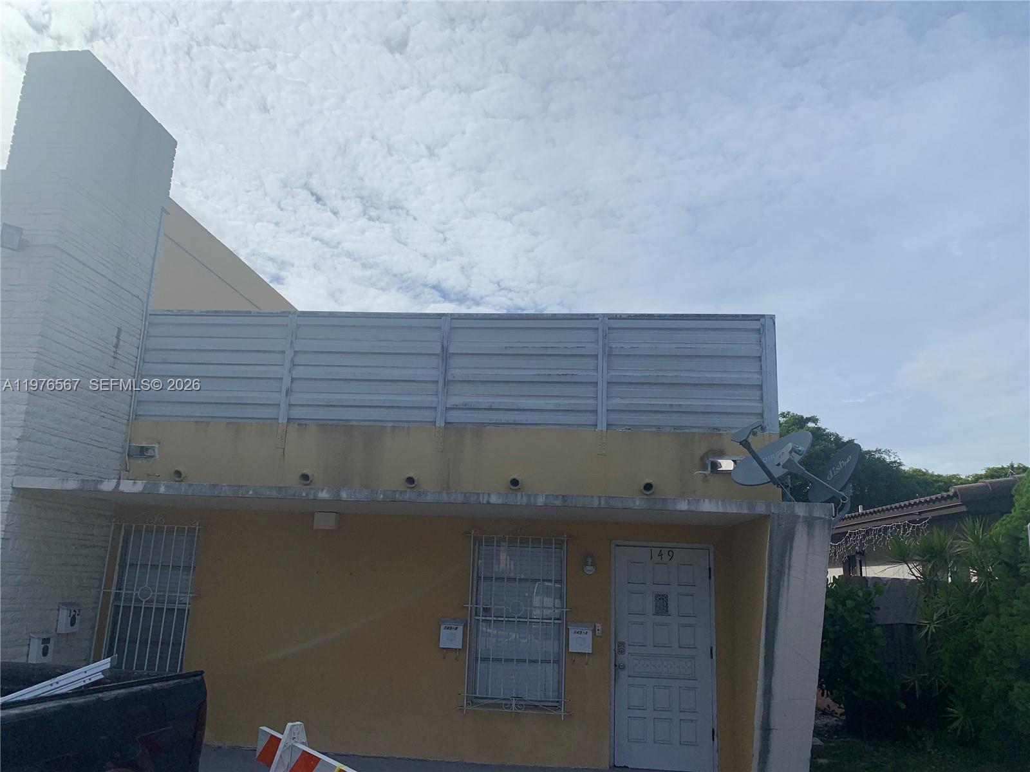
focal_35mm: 26
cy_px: 386
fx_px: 774
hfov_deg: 67.3
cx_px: 515
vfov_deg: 53.1
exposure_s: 1/6897
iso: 25
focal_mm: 4.25
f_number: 1.8
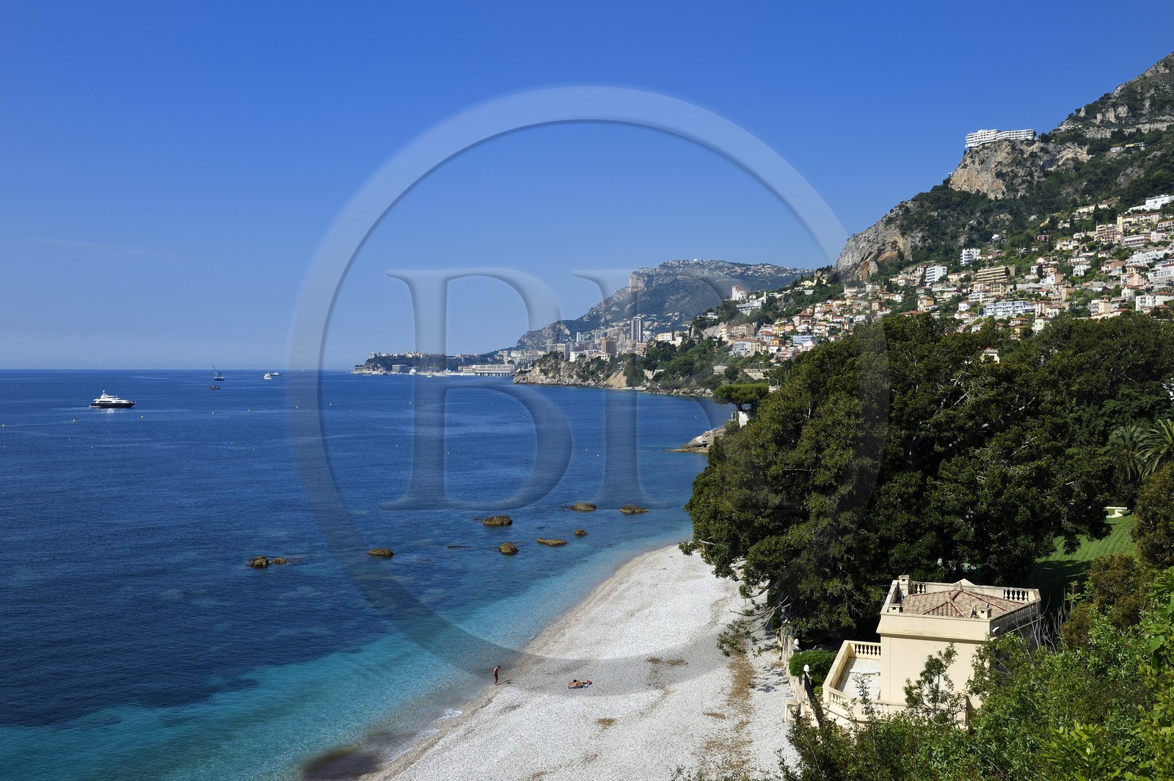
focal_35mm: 34
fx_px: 1108
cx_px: 587
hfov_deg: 55.8
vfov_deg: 38.8
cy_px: 390
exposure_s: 1/320
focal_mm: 34
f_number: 13
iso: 200
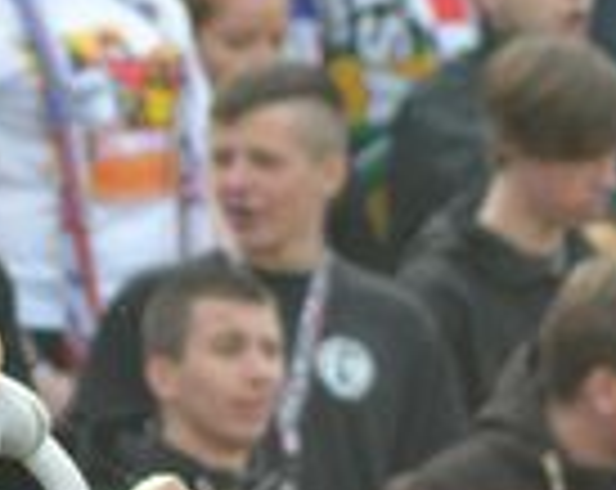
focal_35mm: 1756
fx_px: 31946
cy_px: 218
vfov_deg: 0.9
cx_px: 94
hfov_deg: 1.1
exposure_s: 1/500
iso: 900
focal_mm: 300
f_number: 5.6
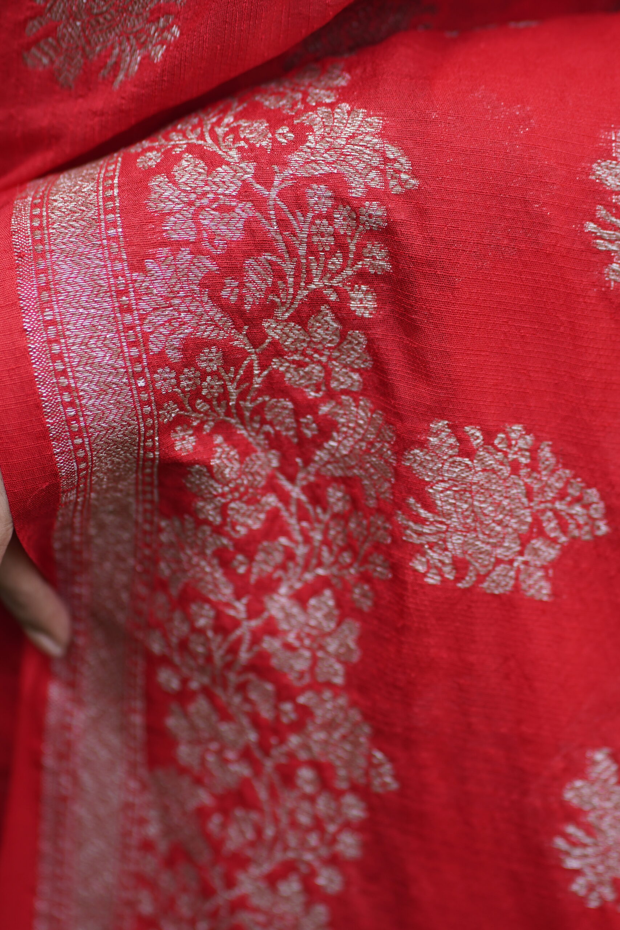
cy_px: 465
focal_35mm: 127
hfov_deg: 10.8
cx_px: 310
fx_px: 3280
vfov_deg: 16.1
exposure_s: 1/400
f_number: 2.5
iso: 100
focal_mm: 85
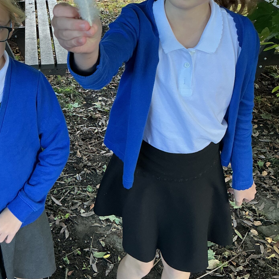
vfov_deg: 35.4
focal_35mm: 47
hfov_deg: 35.7
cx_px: 90
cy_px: 75
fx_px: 429
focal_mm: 3
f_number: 1.8
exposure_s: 1/60
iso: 80
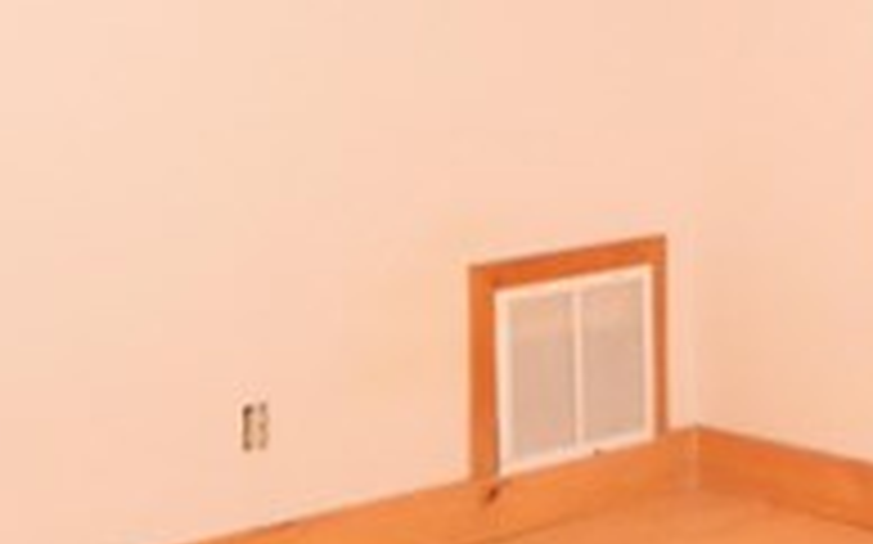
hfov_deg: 20.0
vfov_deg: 12.8
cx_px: 846
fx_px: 2402
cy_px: 29
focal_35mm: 101
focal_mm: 10
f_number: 4
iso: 1400
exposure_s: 1/60
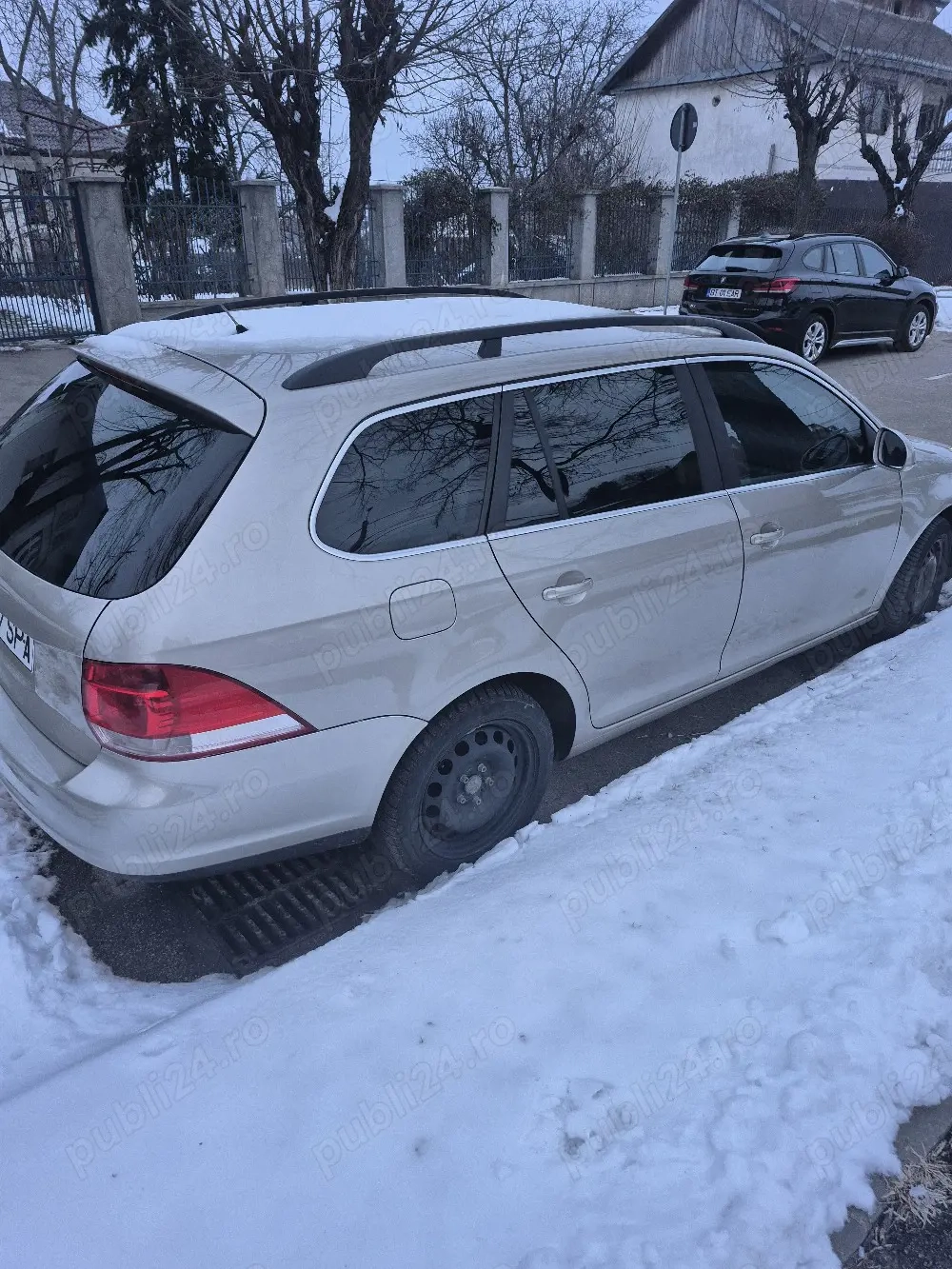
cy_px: 634
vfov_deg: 73.9
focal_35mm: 23
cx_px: 476
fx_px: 843
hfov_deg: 58.9
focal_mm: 5.4
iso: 250
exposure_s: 1/100
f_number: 1.8
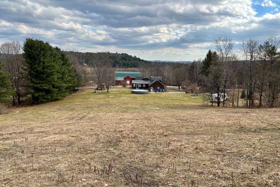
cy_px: 95
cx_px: 138
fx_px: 218
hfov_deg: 65.5
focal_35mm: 28
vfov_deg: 46.4
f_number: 1.6
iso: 50
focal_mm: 5.96
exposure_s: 1/2062
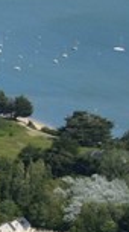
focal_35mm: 265
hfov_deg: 3.5
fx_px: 1619
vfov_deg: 7.9
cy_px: 380
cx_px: -821
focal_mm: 24
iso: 400
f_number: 7.1
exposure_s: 1/1250
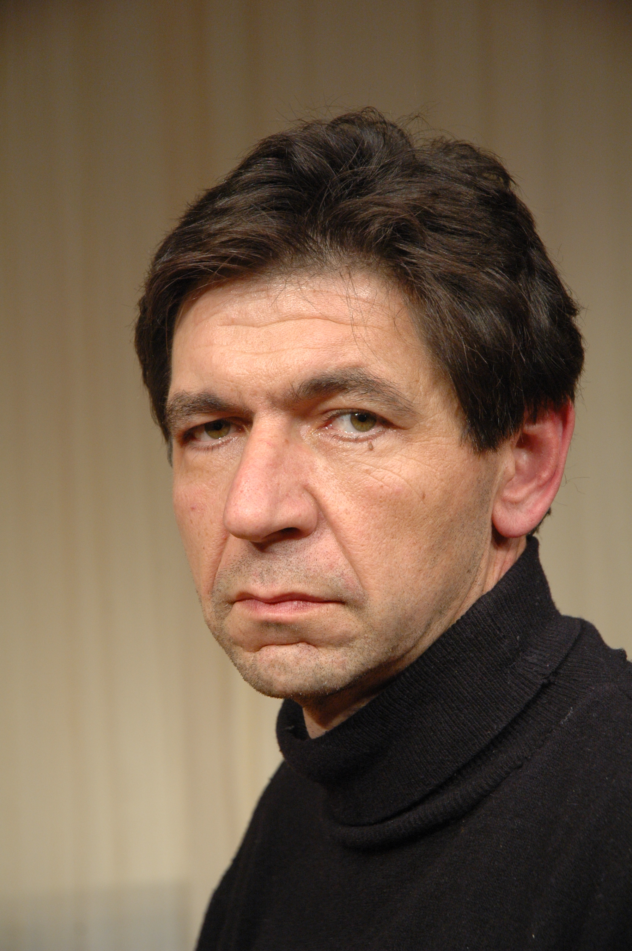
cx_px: 316
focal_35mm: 105
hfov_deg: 13.0
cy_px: 476
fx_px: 2770
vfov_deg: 19.5
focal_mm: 70
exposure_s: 1/160
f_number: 5
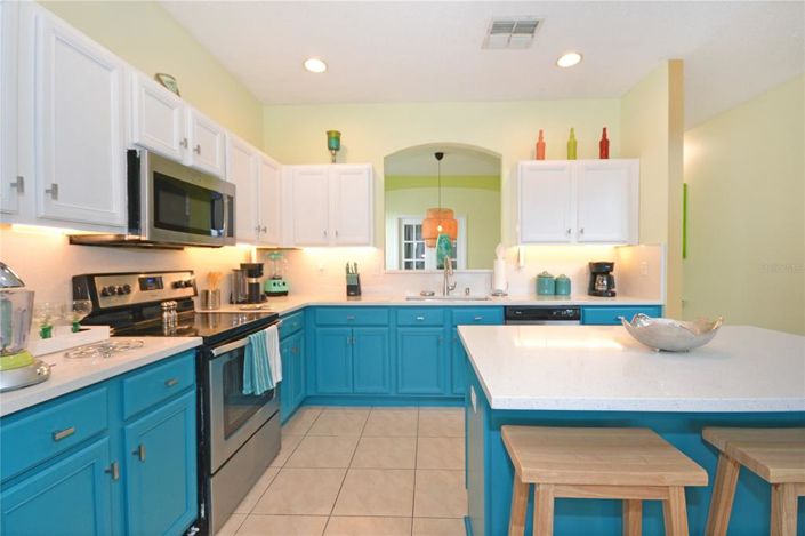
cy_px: 268
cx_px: 402
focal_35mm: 15
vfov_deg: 77.2
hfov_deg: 100.4
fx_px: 335
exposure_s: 1/60
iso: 400
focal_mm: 10
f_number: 4
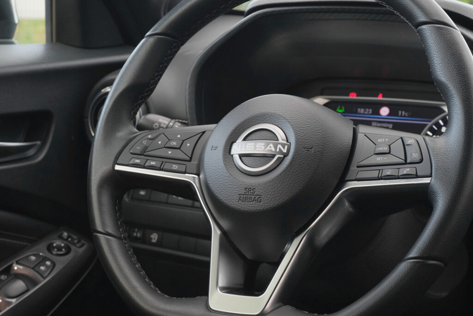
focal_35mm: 68
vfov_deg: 20.0
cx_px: 236
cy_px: 158
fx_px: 894
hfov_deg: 29.7
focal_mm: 45
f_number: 7.1
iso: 2000
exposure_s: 1/80
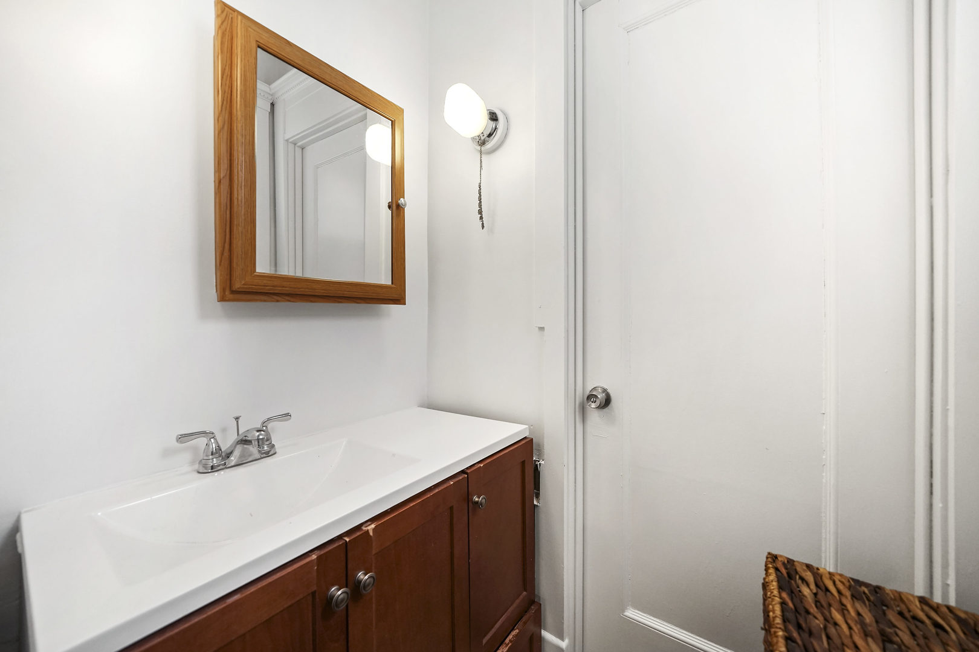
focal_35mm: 13
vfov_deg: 85.4
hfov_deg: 108.3
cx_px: 490
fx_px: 354
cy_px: 326
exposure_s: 1/60
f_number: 4
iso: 800
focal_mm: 13
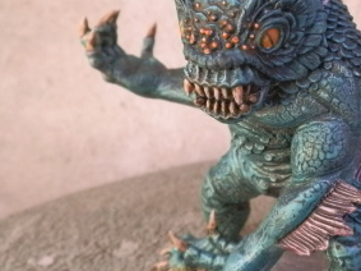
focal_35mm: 53
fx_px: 552
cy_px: 95
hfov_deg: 34.6
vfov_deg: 27.4
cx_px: 307
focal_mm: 5
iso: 400
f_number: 3.1
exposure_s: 1/125
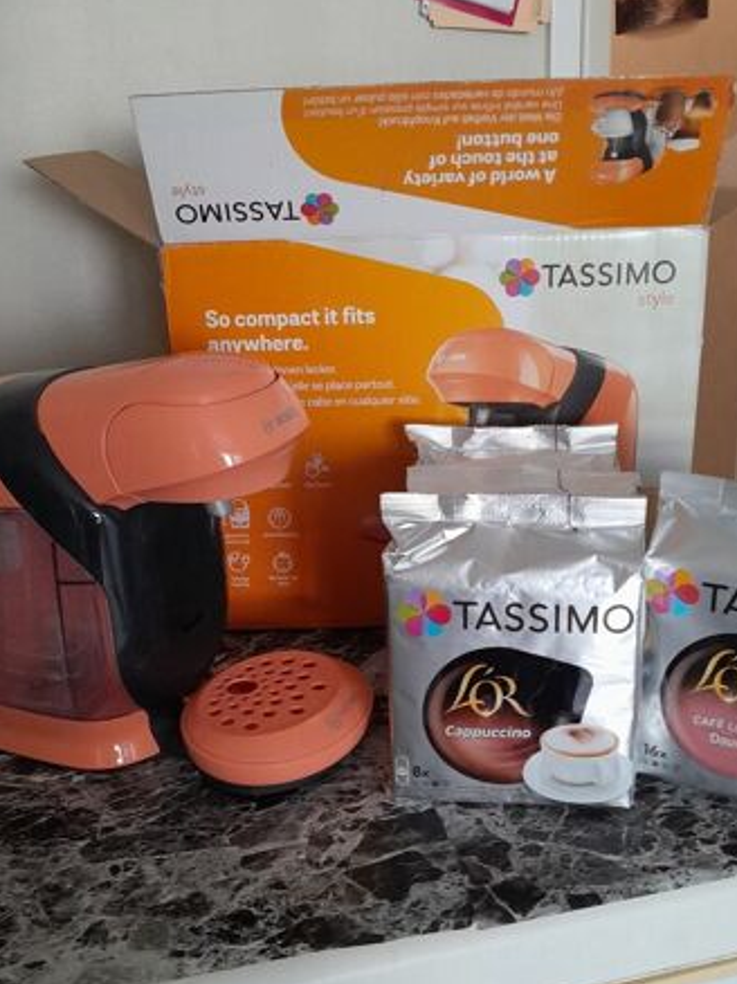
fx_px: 1080
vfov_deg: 49.0
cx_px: 357
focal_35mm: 38
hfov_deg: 37.7
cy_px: 528
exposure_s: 1/50
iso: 250
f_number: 1.8
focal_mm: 3.98
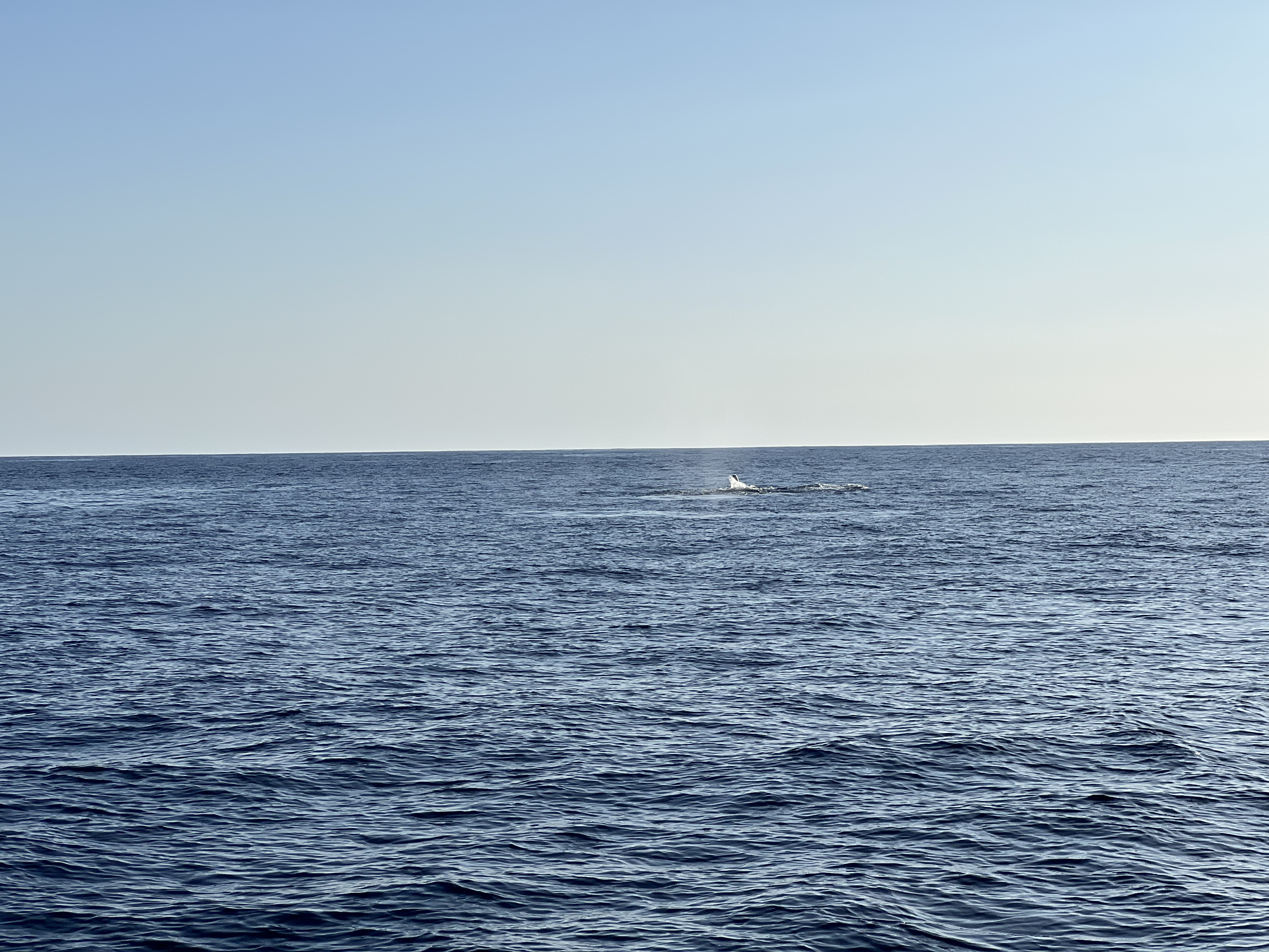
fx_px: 2823
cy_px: 476
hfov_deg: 25.3
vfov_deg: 19.1
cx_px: 634
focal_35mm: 77
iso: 25
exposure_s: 1/2801
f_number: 2.8
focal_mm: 9
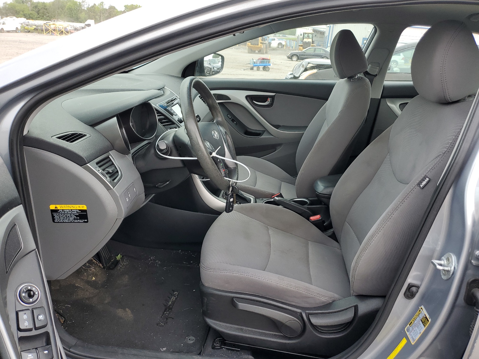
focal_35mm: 26
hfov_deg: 67.3
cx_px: 240
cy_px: 180
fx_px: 360
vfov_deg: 53.1
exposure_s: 1/263
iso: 50
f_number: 1.5
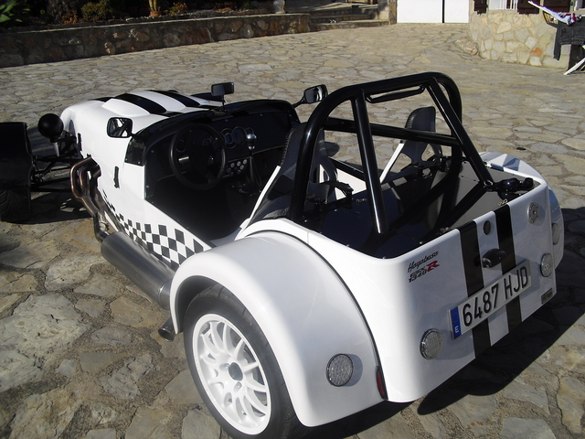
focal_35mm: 36
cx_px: 292
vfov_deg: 39.7
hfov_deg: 51.4
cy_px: 220
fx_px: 608
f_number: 7.8
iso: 64
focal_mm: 6.3
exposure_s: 1/250
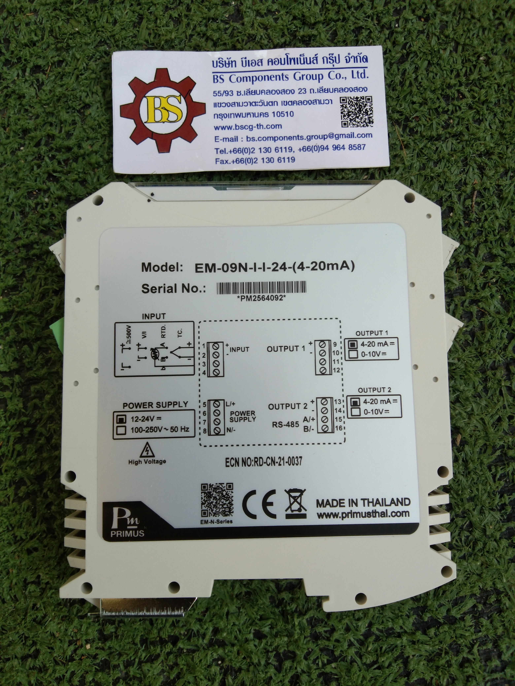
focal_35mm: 30
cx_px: 258
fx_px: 595
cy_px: 343
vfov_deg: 60.0
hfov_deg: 46.8
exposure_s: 1/100
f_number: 2.2
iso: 128
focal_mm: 3.65
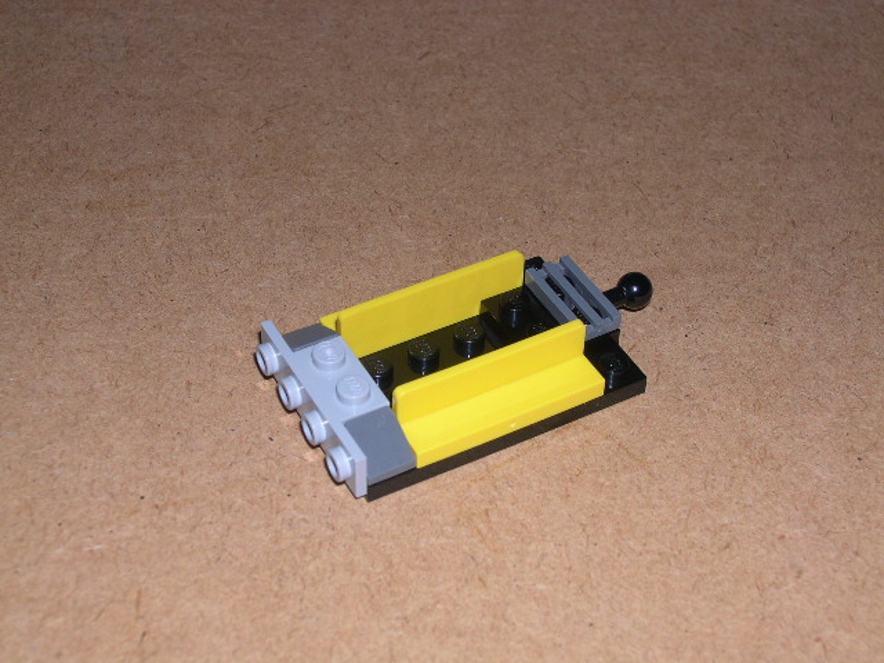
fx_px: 1711
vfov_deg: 21.9
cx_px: 442
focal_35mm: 67
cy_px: 332
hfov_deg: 29.0
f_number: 10
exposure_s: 1/60
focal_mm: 14.2
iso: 100
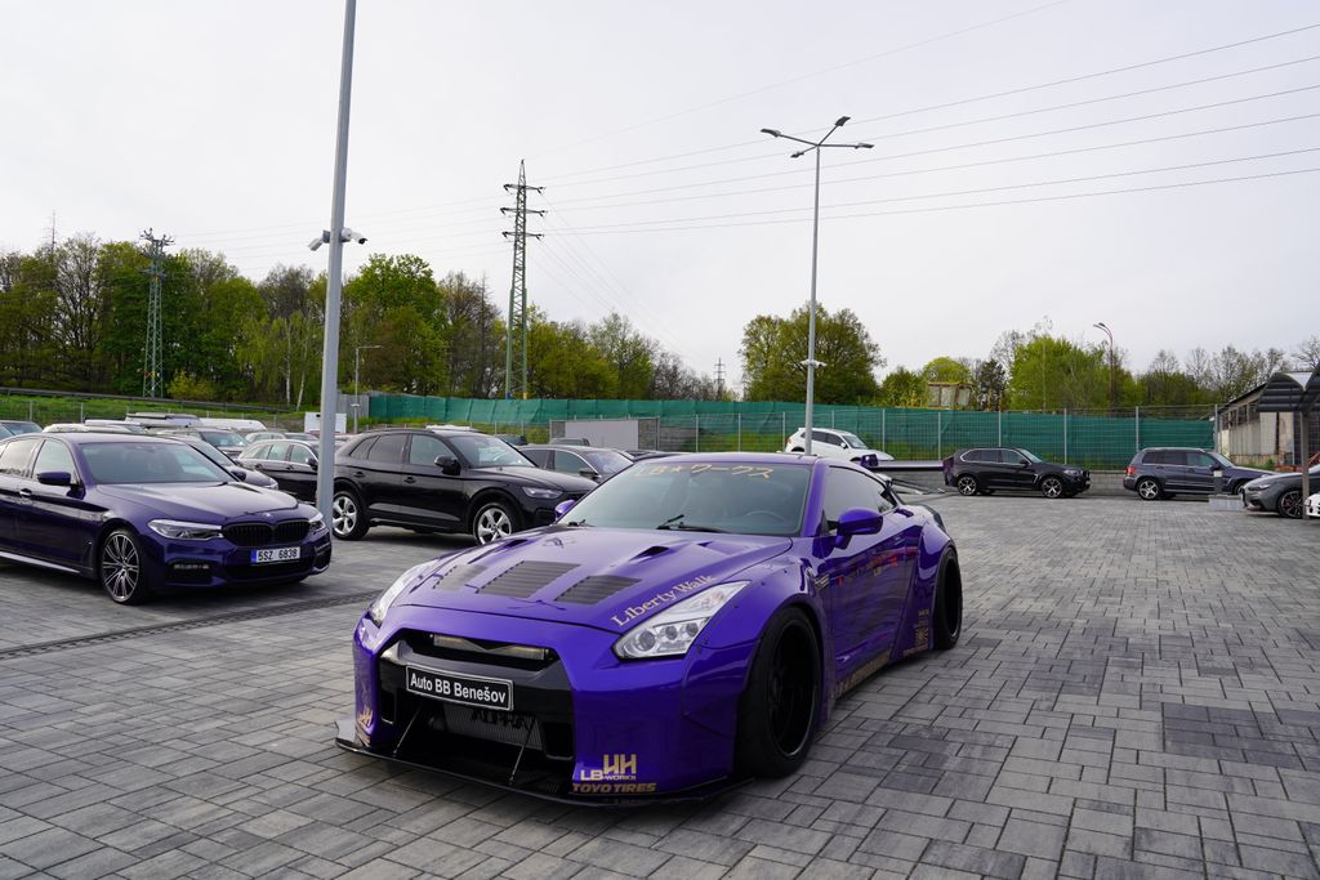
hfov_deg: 73.7
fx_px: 880
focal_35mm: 24
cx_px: 660
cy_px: 440
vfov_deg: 53.1
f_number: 8
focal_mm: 24
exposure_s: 1/125
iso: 100
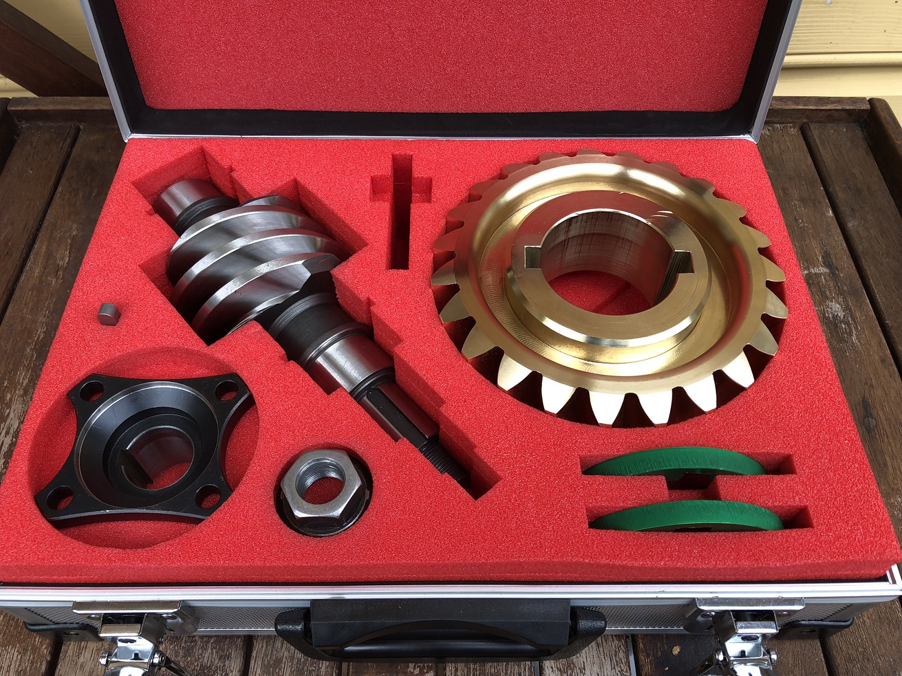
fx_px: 730
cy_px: 338
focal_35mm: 28
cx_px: 451
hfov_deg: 63.4
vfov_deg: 49.7
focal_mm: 3.99
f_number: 1.8
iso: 32
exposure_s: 1/120
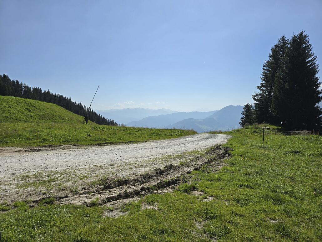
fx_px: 214
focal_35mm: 23
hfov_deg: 73.9
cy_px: 121
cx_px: 161
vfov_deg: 58.9
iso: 12
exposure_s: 1/2077
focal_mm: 6.3
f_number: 1.7
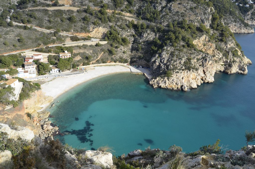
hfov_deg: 67.5
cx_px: 128
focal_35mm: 27
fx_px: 191
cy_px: 84
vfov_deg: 47.7
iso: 110
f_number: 8
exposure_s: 1/250
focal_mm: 18
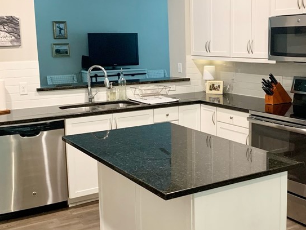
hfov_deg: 38.7
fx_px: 433
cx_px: 188
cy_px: 121
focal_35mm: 49
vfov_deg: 29.7
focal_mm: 4.25
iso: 320
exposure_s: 1/40
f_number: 1.8
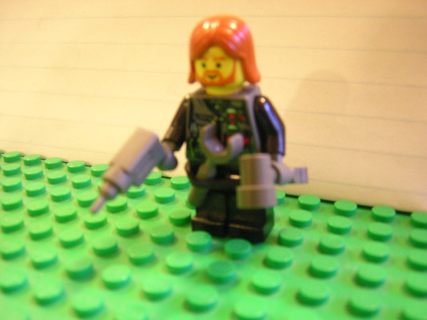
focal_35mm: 36
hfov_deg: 51.4
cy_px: 160
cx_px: 214
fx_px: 444
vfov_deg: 39.7
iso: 400
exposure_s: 1/1.8
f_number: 2.6
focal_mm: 4.7
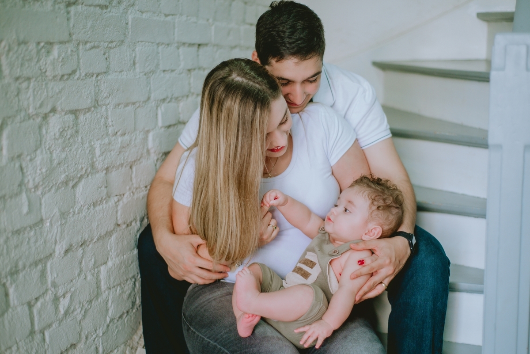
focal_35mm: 50
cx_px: 265
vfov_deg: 27.0
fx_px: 736
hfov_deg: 39.6
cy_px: 177
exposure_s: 1/250
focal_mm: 50
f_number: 2.2
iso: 640
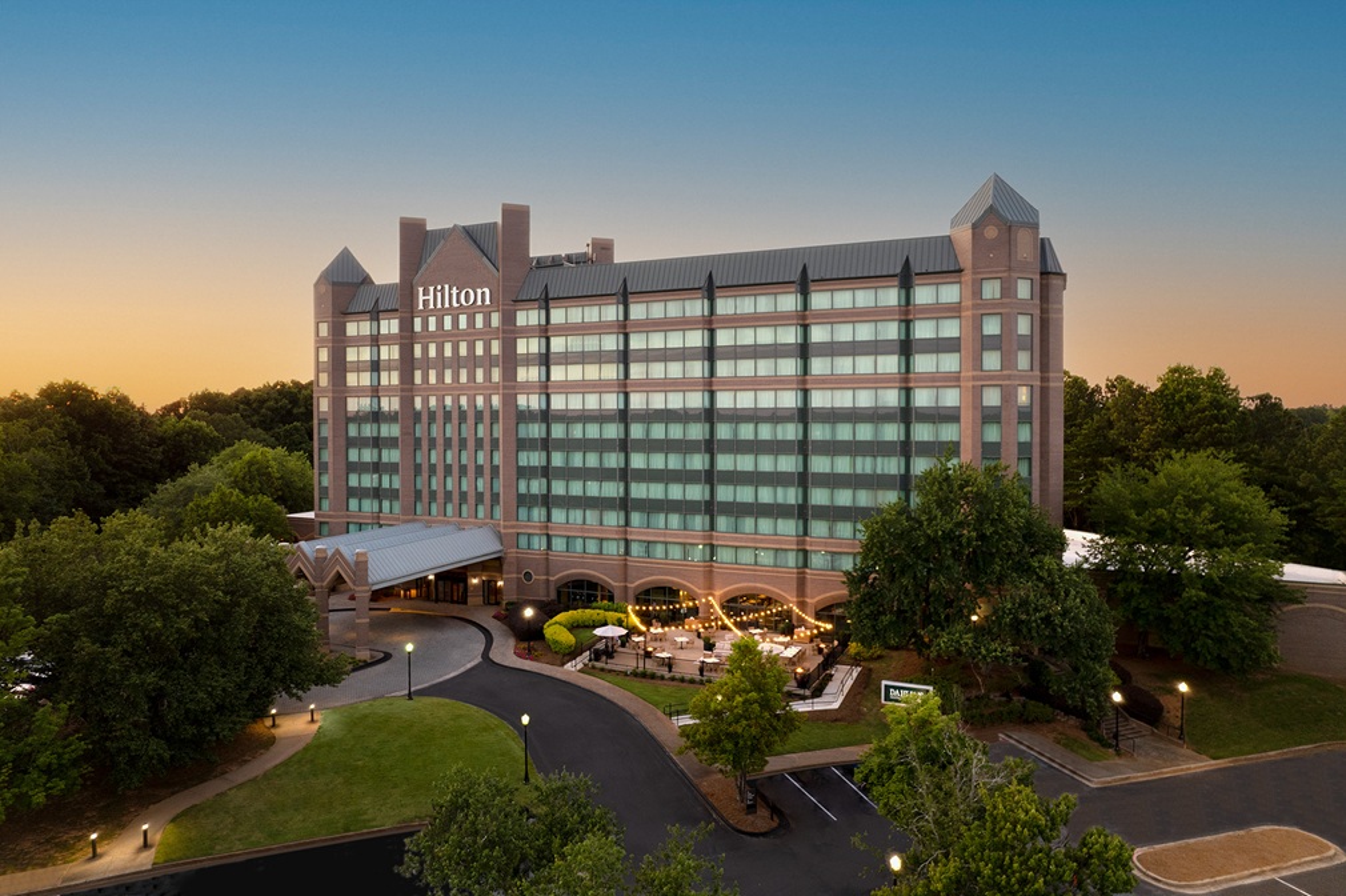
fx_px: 822
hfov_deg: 78.6
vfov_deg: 57.2
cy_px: 448
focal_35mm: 22
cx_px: 673
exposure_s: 1/30
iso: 100
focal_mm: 8.38
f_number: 2.8
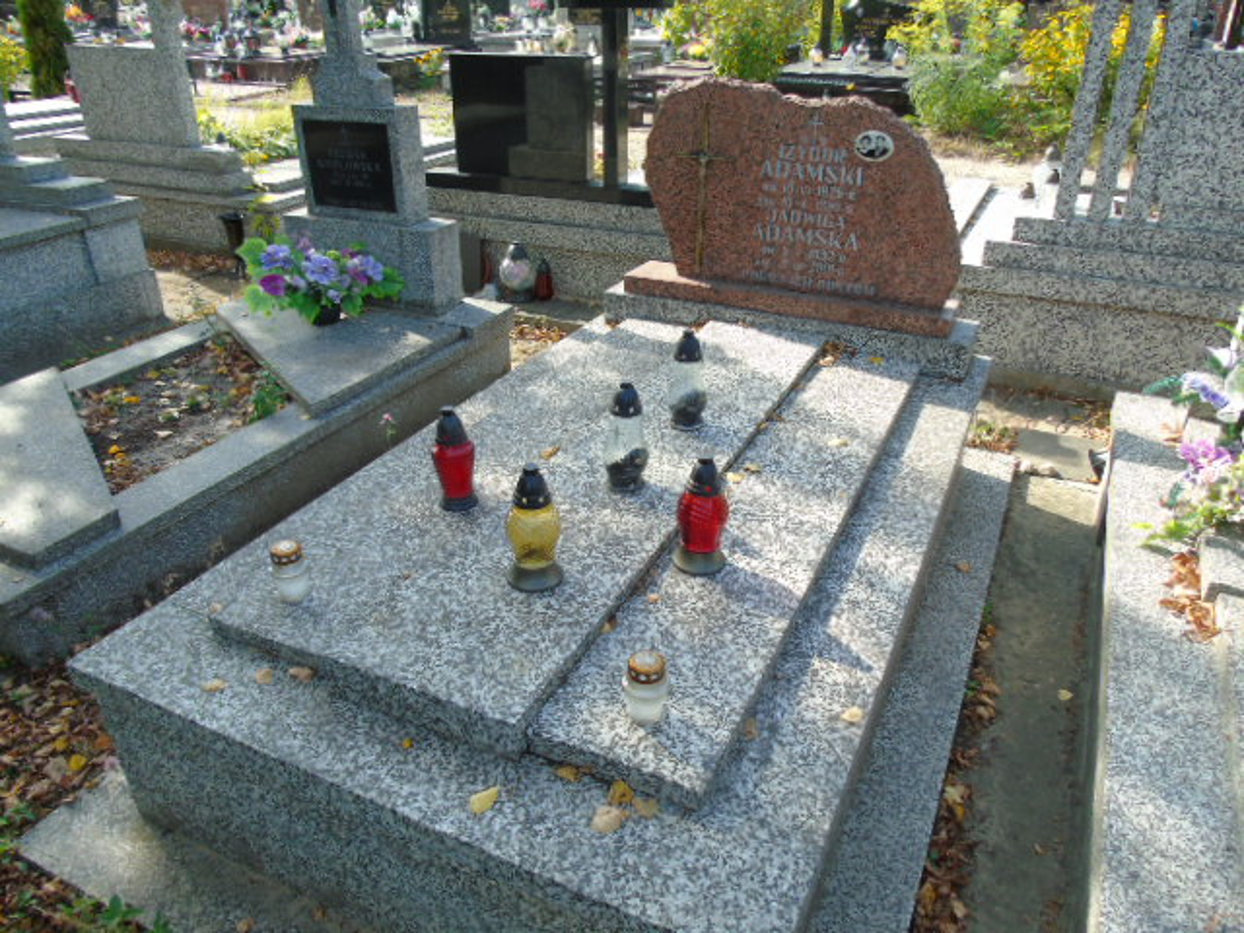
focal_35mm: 25
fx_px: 898
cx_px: 622
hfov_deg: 69.4
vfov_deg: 54.9
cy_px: 466
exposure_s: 1/200
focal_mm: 4.4
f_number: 3.4
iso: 80
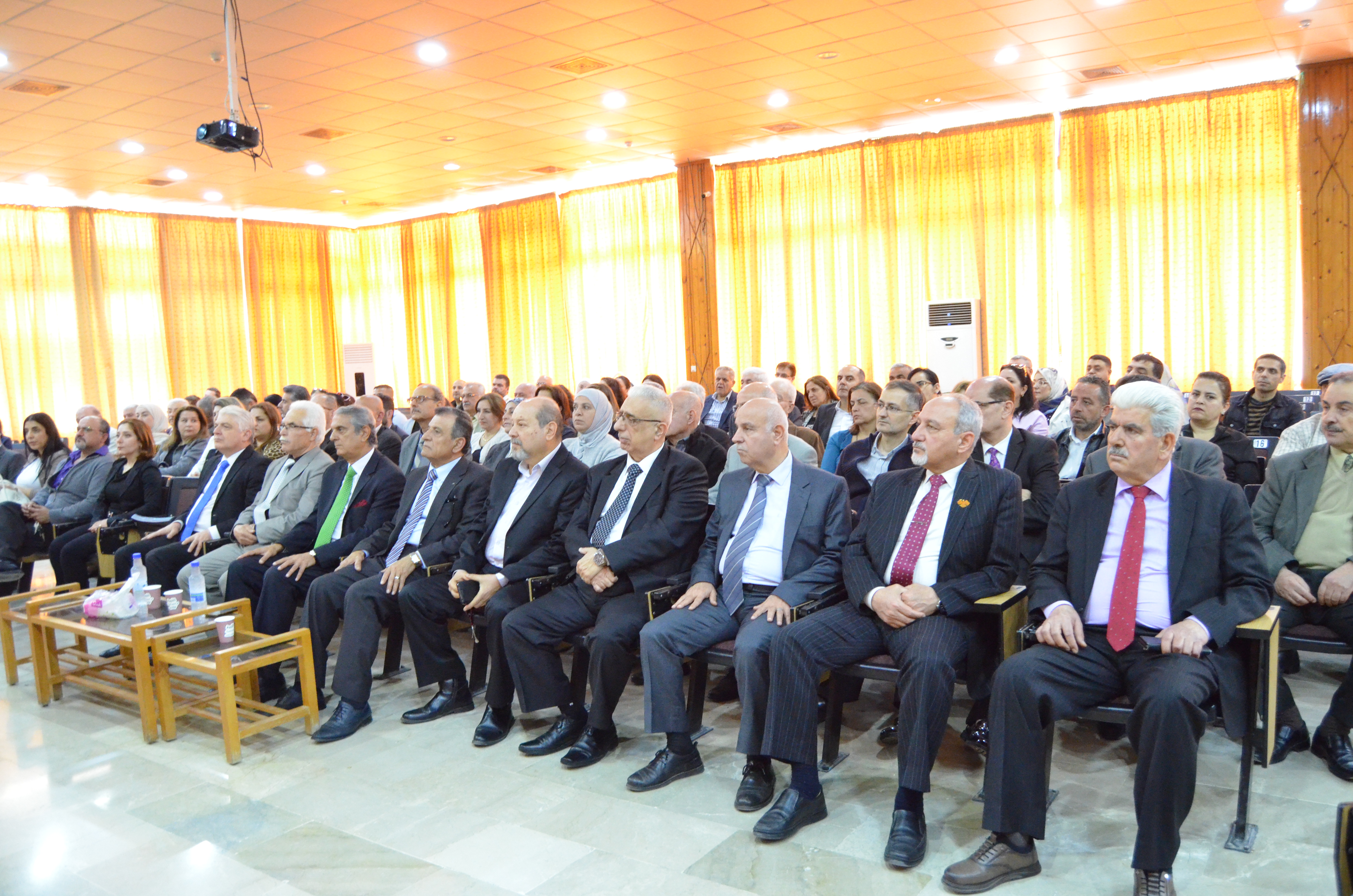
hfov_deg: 67.5
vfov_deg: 47.7
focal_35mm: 27
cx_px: 676
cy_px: 448
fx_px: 1013
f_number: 4
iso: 5000
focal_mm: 18
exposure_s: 1/60
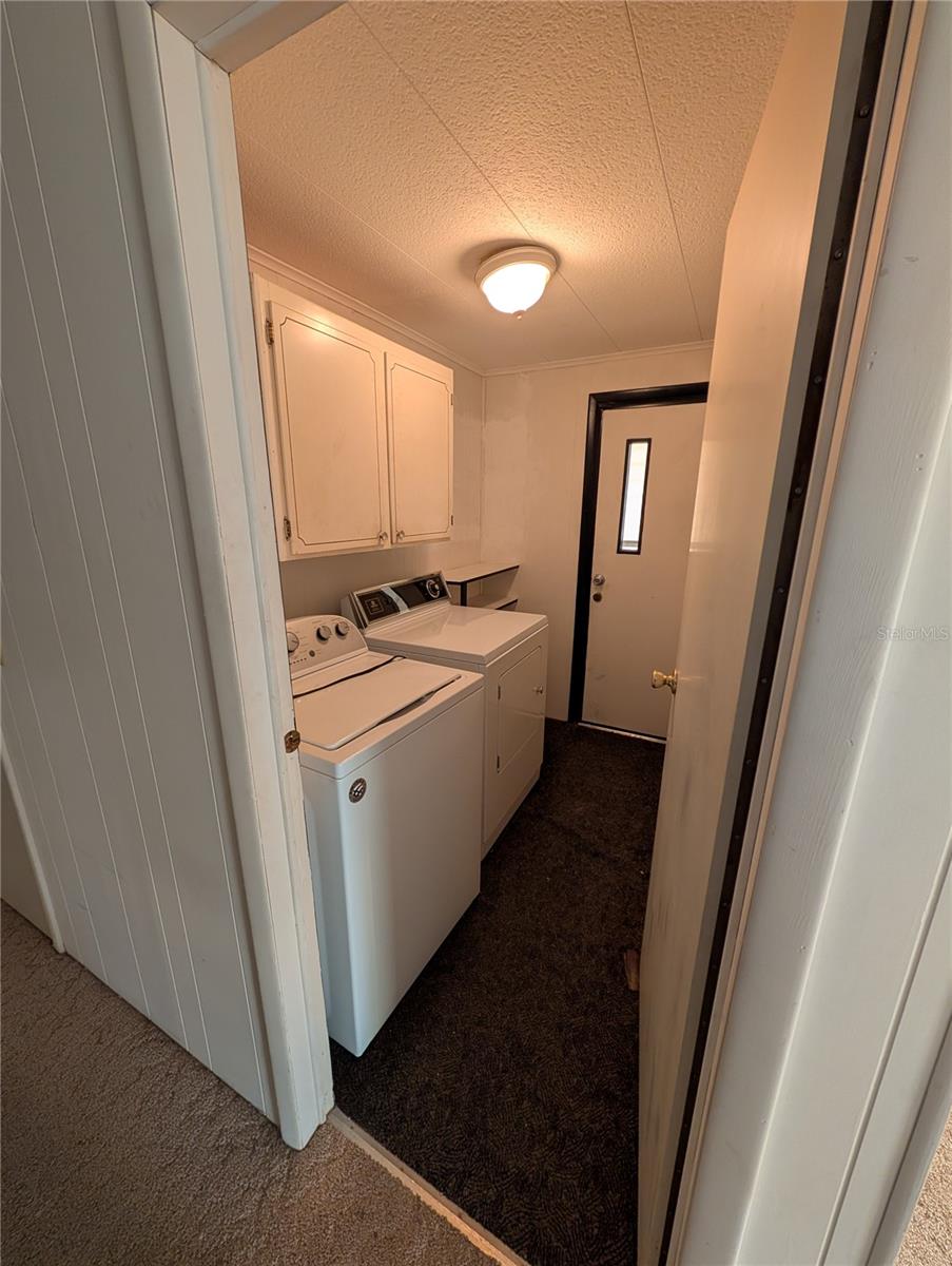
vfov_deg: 110.5
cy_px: 633
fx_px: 439
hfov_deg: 94.6
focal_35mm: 12
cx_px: 476
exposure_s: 1/28.9
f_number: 1.7
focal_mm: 2.02
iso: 136
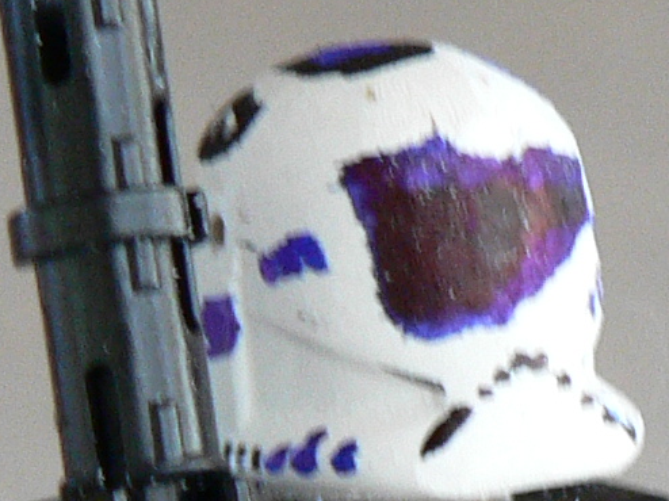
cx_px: 345
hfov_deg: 3.9
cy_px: 523
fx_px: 9716
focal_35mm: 503
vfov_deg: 3.0
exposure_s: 1/25
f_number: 3.2
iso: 150
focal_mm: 16.2
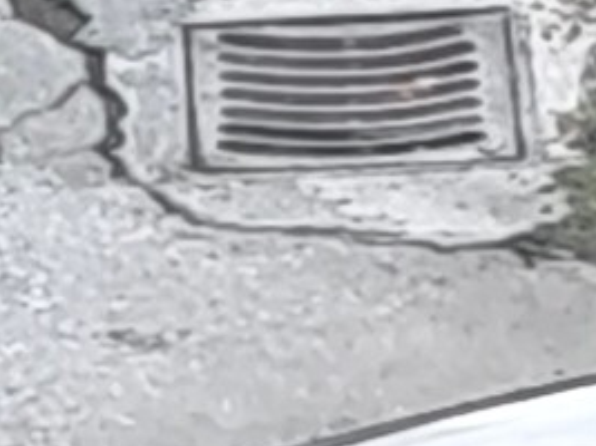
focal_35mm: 390
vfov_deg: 3.7
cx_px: 970
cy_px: 1302
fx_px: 6712
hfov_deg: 5.0
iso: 64
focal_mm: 6.14
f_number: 1.65
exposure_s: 1/100
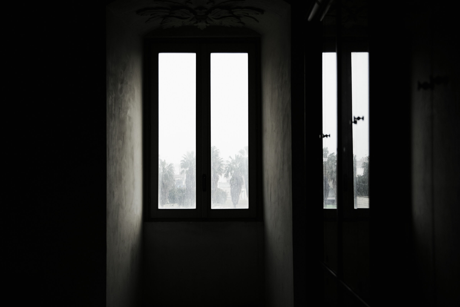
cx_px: 230
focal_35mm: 54
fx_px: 690
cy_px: 154
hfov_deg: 36.9
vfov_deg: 25.1
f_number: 4.5
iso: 200
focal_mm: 36
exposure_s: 1/200
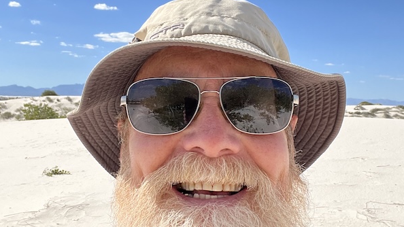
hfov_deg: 46.4
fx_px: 471
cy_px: 109
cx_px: 202
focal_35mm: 44
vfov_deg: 27.1
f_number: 2.2
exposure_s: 1/1000
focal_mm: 2.71
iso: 32
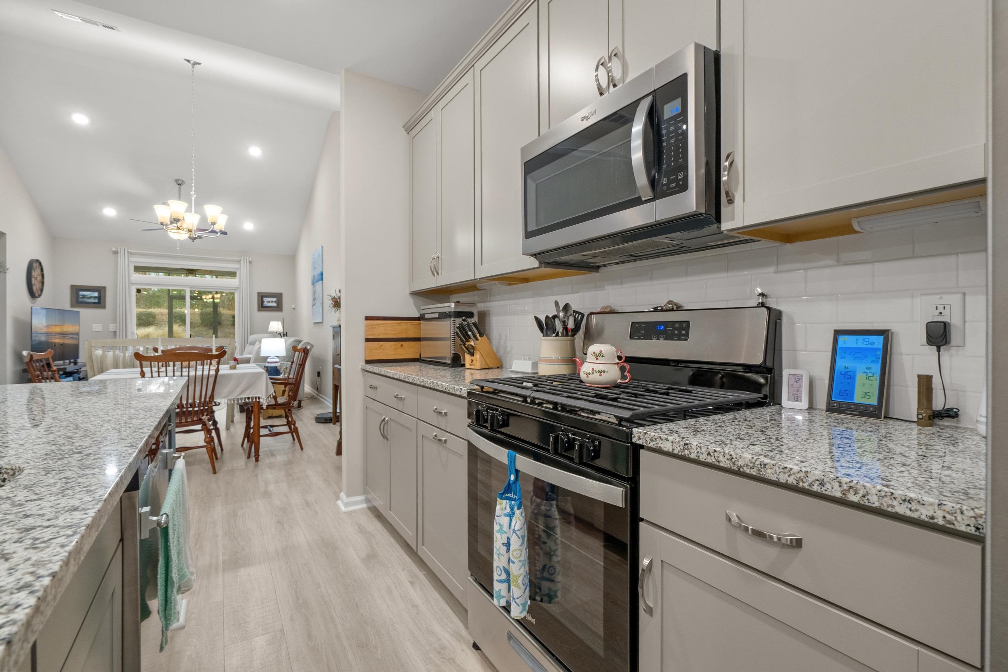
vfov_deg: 73.8
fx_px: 448
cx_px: 504
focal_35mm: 16
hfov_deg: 96.7
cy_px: 336
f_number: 8
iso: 1250
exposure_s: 1/15
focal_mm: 16
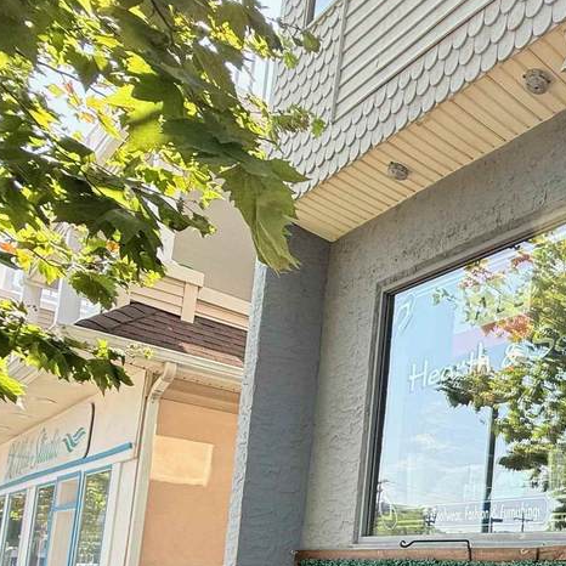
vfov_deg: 44.1
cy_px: 511
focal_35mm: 34
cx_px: 689
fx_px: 629
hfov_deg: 36.6
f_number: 2.2
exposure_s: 1/306
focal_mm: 2.22
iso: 50
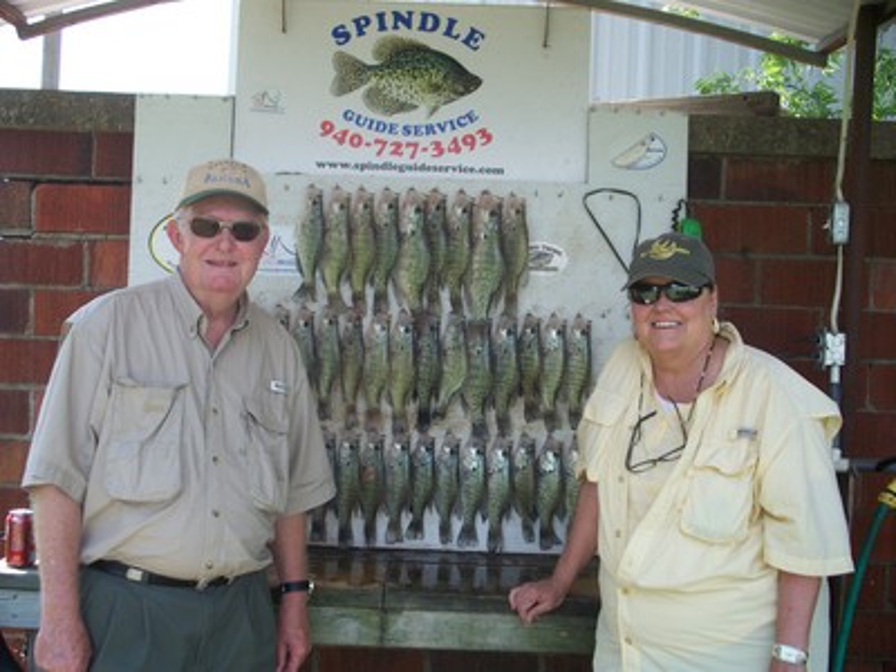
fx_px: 1217
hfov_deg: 40.4
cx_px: 448
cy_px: 336
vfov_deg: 30.9
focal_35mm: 47
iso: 64
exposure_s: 1/200
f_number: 2.9
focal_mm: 9.86
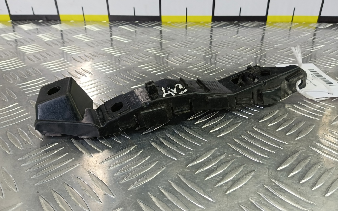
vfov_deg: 49.2
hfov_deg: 72.6
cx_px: 170
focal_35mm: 25
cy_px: 98
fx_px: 230
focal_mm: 4.11
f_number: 1.6
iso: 113
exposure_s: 1/50
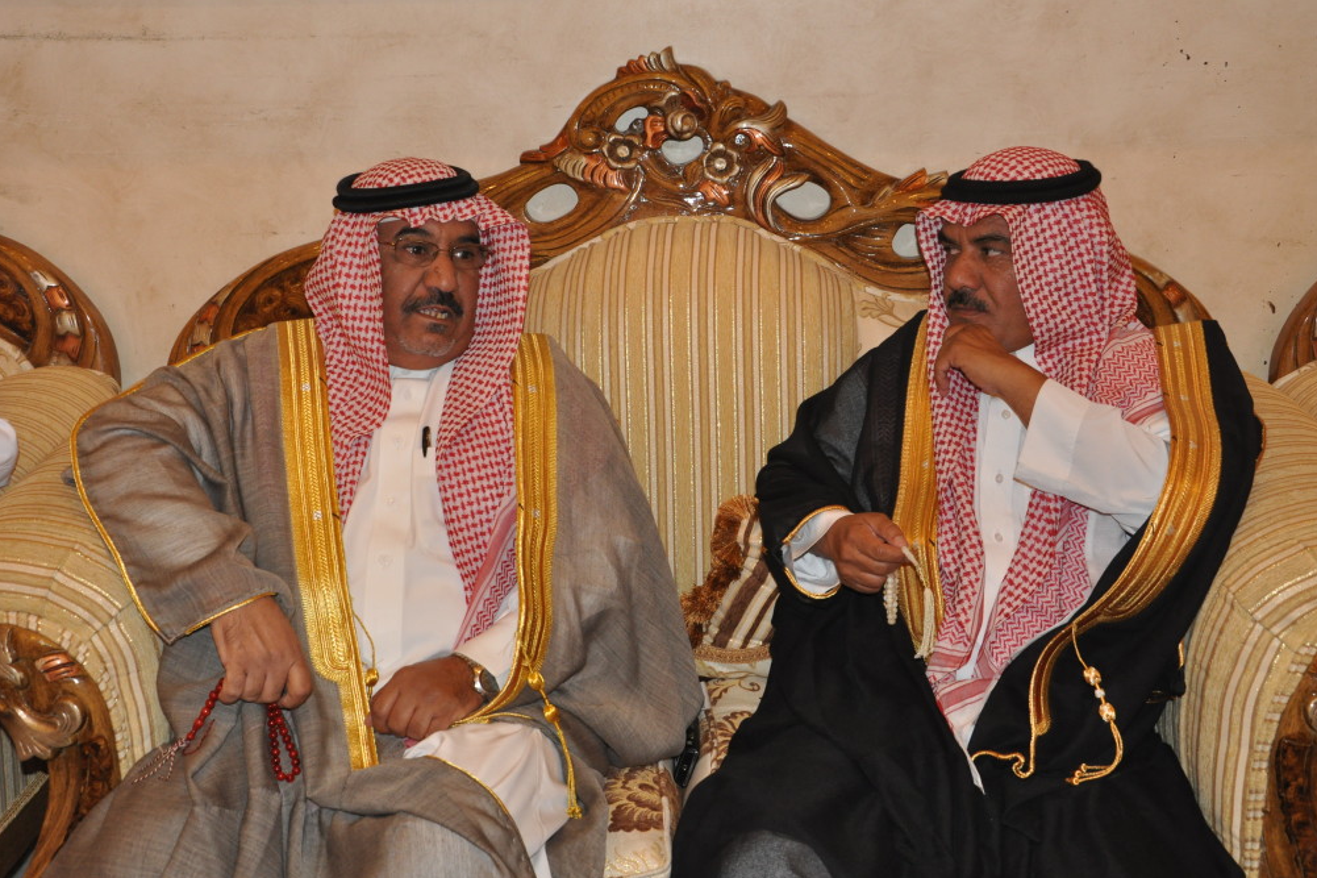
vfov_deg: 29.2
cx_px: 668
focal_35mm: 46
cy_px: 446
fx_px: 1682
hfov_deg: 42.7
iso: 1000
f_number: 6.3
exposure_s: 1/80
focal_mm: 30
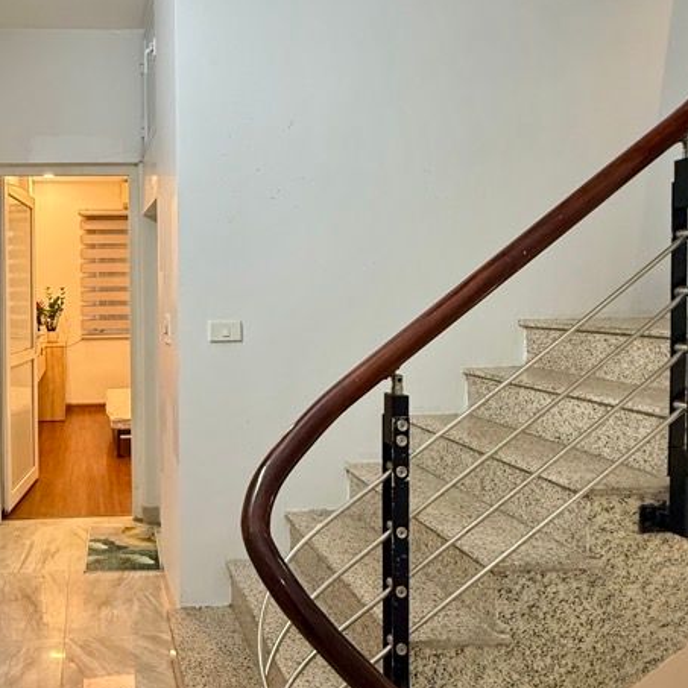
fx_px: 630
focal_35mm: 28
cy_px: 308
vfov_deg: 57.2
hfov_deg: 52.8
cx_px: 120
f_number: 2.2
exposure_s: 1/50
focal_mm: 2.22
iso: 320
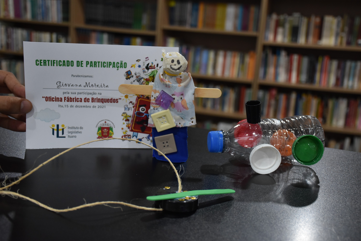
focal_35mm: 45
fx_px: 452
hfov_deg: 43.6
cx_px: 180
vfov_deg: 29.9
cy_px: 120
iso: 1100
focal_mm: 30
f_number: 4
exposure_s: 1/60
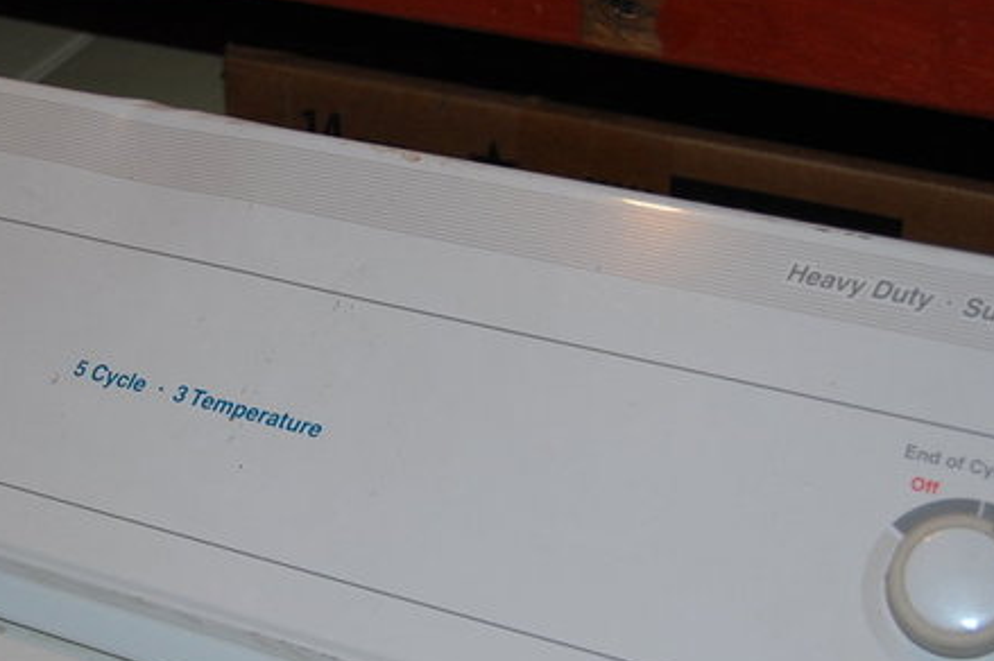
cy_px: 407
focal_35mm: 71
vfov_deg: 19.1
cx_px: 224
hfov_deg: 28.0
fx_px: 1959
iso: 400
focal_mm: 26
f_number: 4
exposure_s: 1/60
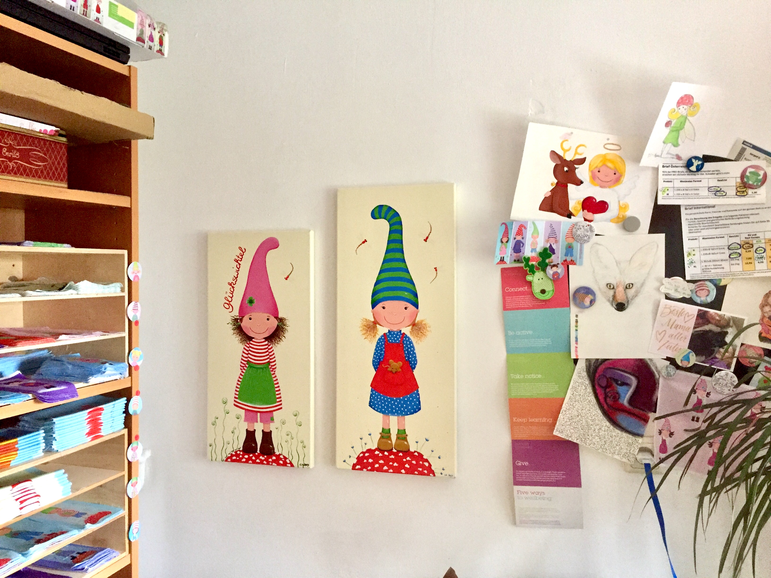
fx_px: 646
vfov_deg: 48.2
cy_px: 289
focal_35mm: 29
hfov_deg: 61.7
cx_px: 386
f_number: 2.2
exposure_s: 1/25
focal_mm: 4.15
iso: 250
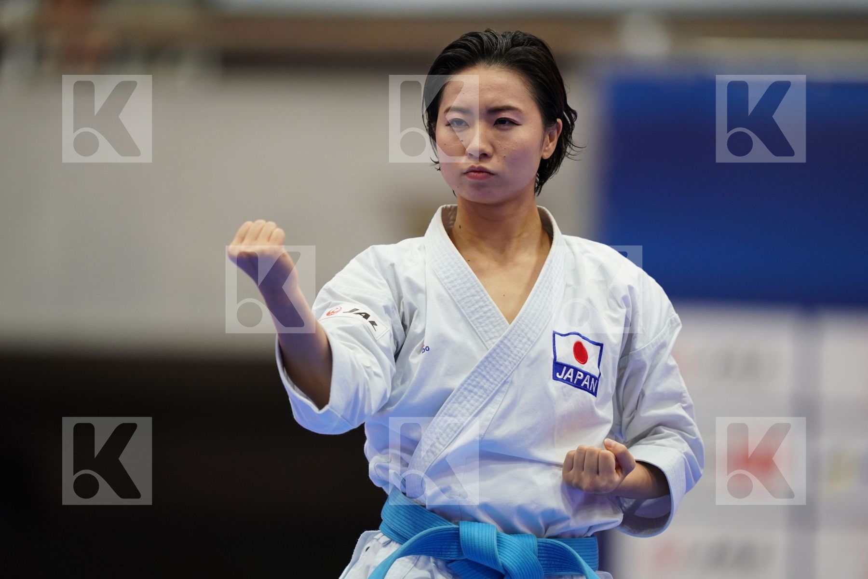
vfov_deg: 3.4
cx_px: 434
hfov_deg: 5.2
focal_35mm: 400
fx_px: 9644
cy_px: 290
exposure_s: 1/400
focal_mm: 400
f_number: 2.8
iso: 1250
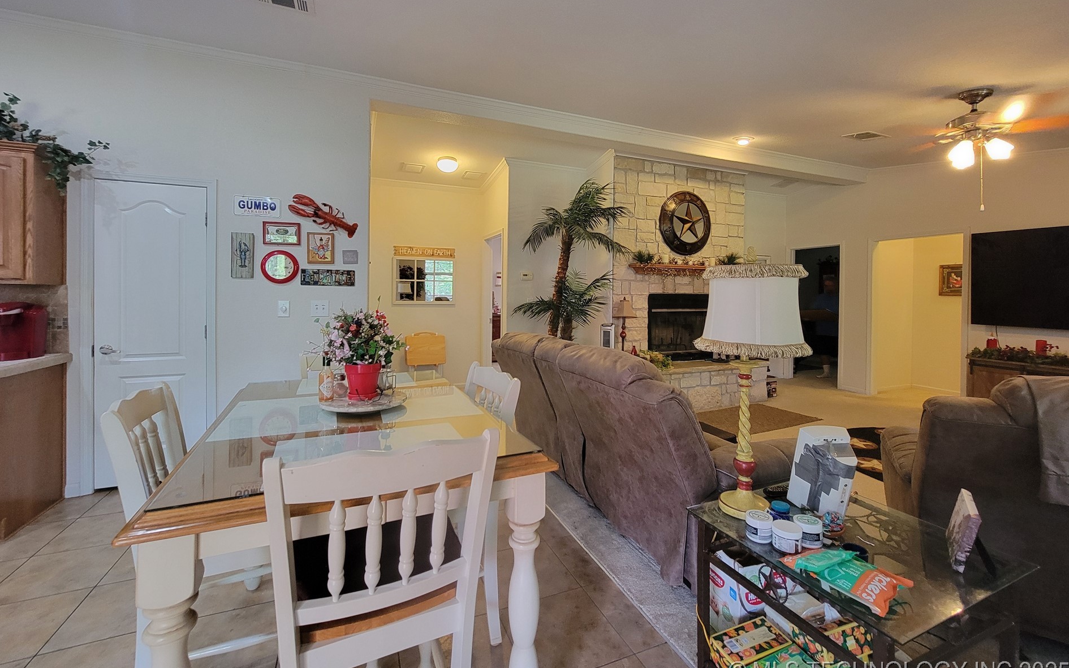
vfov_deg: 78.2
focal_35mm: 14
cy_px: 287
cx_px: 533
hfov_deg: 105.3
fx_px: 408
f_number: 2.2
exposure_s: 1/40
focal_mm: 2.2
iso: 320
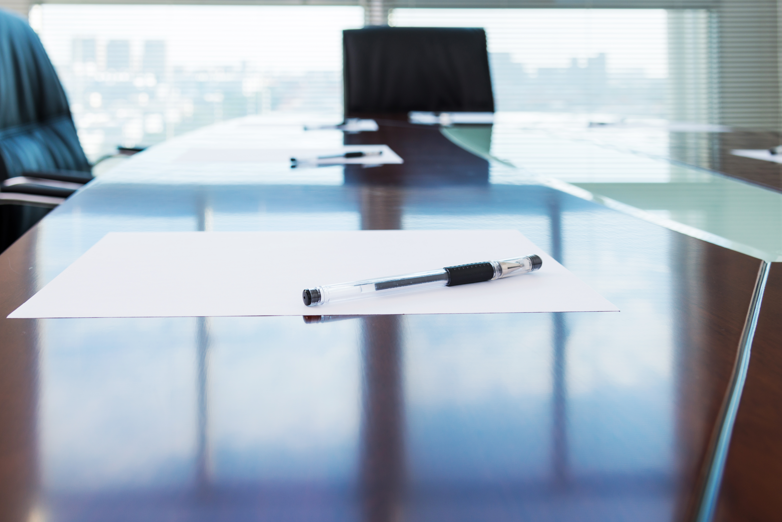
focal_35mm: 38
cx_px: 335
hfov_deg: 50.5
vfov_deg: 35.1
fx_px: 826
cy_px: 265
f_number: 5.6
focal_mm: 32
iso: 100
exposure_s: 1/60
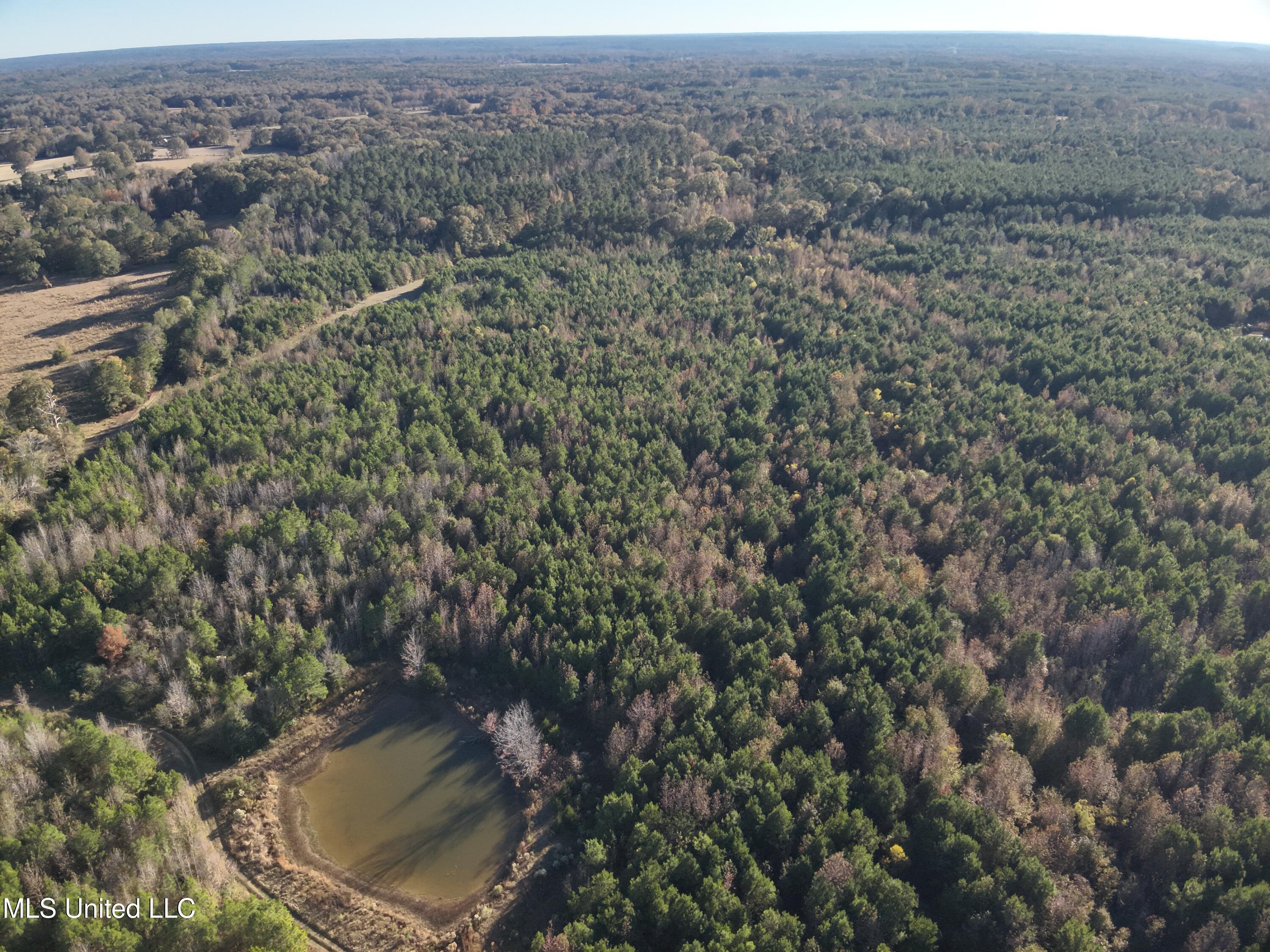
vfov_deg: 56.8
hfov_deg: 71.6
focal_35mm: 24
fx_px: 881
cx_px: 635
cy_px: 476
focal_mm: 4.4
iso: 100
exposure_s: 1/725
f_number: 2.8
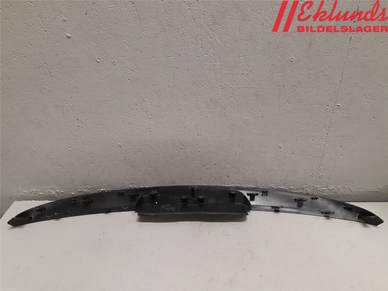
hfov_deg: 67.3
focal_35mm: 26
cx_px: 194
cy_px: 146
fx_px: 291
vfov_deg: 53.1
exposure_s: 1/50
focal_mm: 3.93
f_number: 1.7
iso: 160
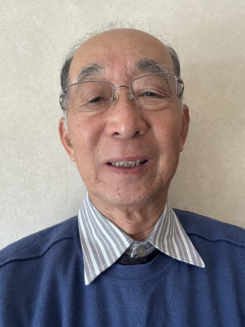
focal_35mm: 30
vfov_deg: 60.0
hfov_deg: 46.8
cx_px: 122
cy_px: 164
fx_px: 283
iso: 80
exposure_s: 1/66
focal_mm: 2.69
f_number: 1.9
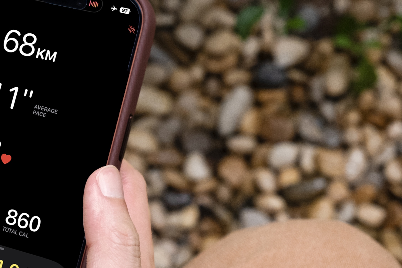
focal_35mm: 112
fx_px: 1251
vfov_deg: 12.2
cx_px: 82
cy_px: 183
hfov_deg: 18.1
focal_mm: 38.8
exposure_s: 1/70
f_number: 5.6
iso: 1250
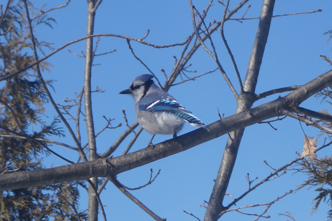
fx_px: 760
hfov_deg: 24.6
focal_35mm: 82
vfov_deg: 16.5
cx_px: 166
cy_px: 110
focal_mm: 55
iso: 100
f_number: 11
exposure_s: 1/160
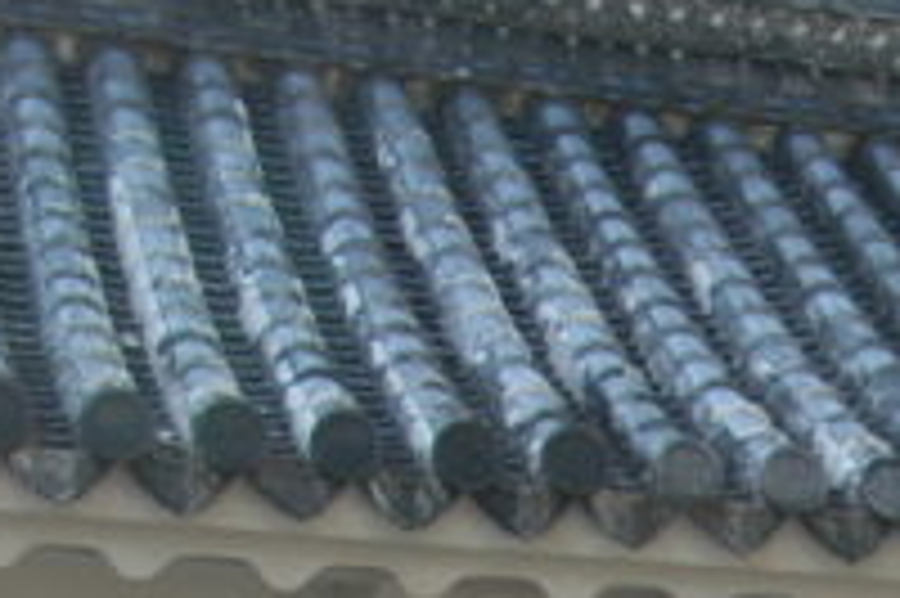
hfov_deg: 10.3
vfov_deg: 7.1
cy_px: 1378
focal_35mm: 184
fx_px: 4596
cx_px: 1845
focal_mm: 24
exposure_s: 1/160
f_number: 6.3
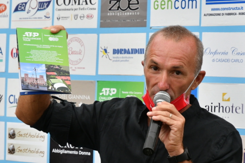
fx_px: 1429
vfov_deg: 6.5
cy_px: 125
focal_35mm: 210
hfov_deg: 9.8
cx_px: 114
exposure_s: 1/400
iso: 1000
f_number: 6.3
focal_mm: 80
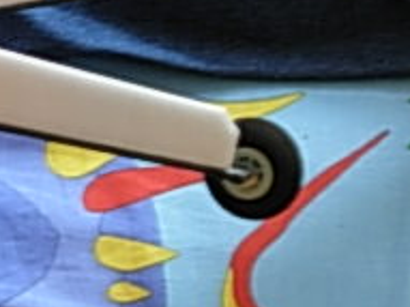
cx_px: -223
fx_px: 2545
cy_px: 36
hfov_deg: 9.0
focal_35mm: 215
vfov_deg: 6.9
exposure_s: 1/18.4
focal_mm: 10.5
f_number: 3.4
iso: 200
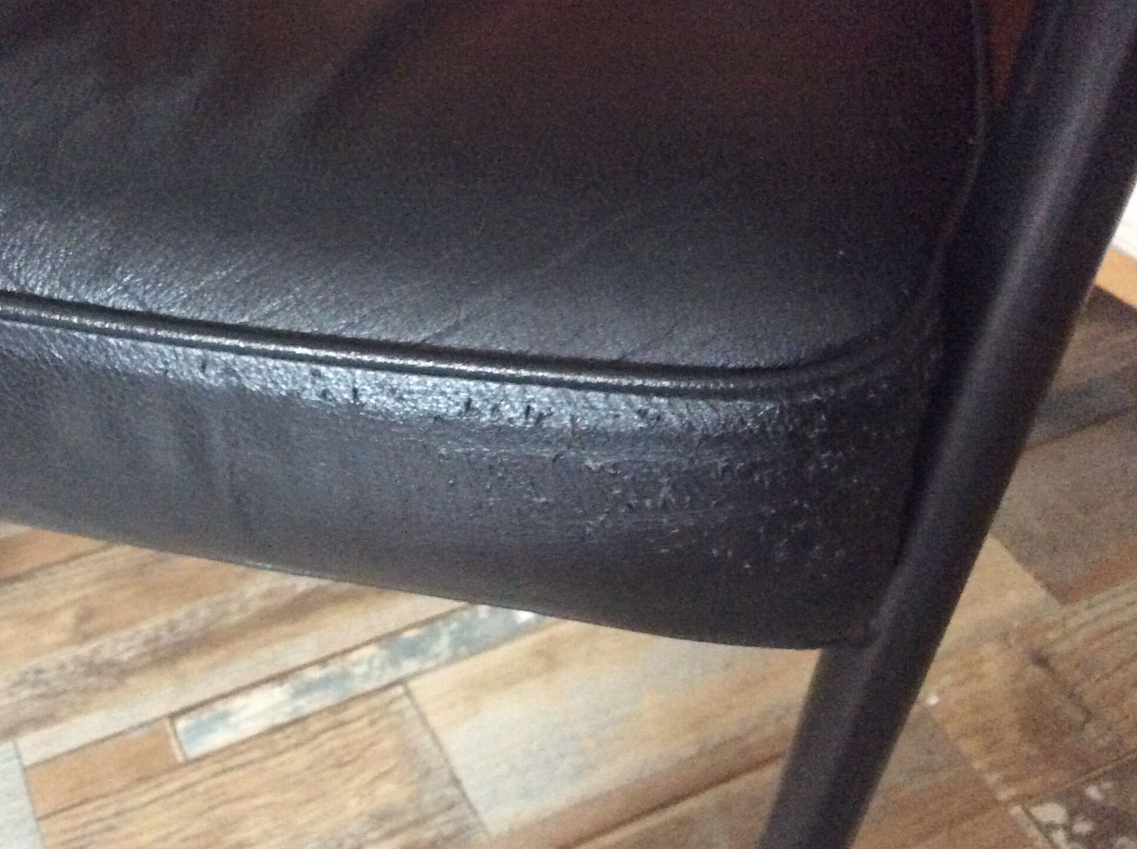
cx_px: 405
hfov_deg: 43.5
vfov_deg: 33.5
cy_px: 437
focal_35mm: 43
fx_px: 1410
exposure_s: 1/17
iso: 500
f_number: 2.4
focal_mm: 3.3
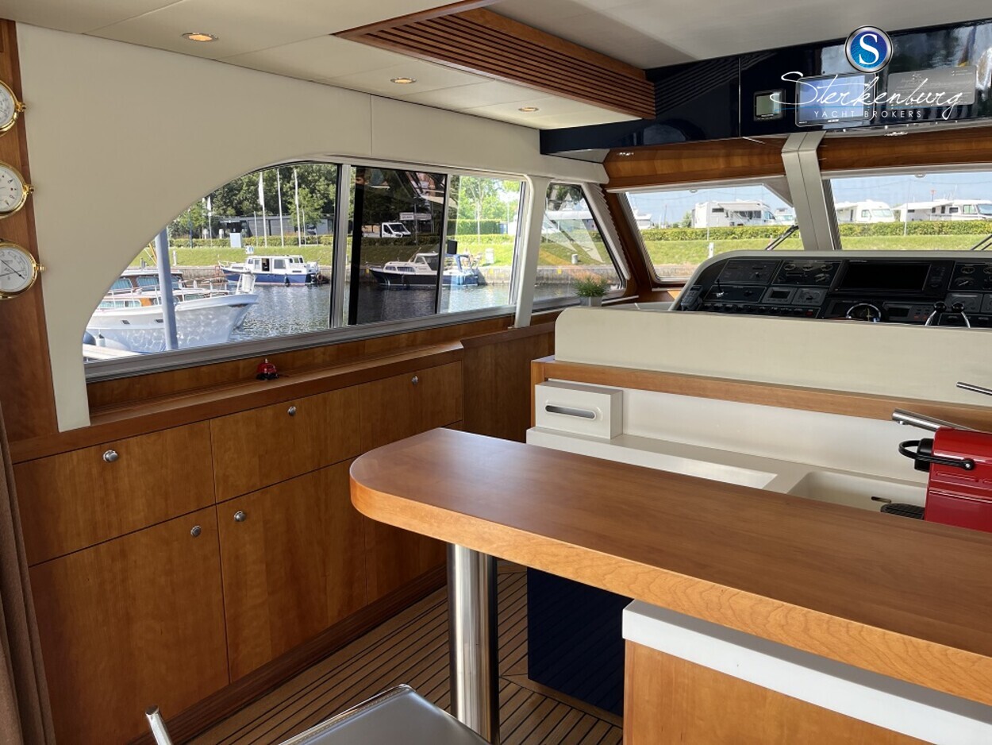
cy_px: 372
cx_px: 496
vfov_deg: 53.1
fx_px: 745
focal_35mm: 26
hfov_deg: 67.3
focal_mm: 5.1
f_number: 1.6
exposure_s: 1/180
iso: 40
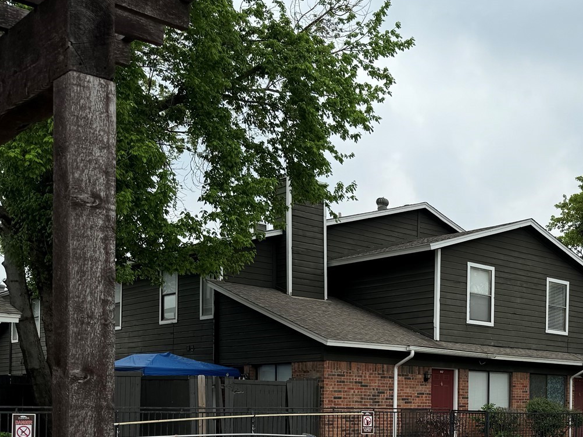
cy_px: 400
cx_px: 512
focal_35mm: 49
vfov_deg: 28.4
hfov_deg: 36.7
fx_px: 825
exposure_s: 1/2604
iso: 80
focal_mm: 6.86
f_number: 1.78
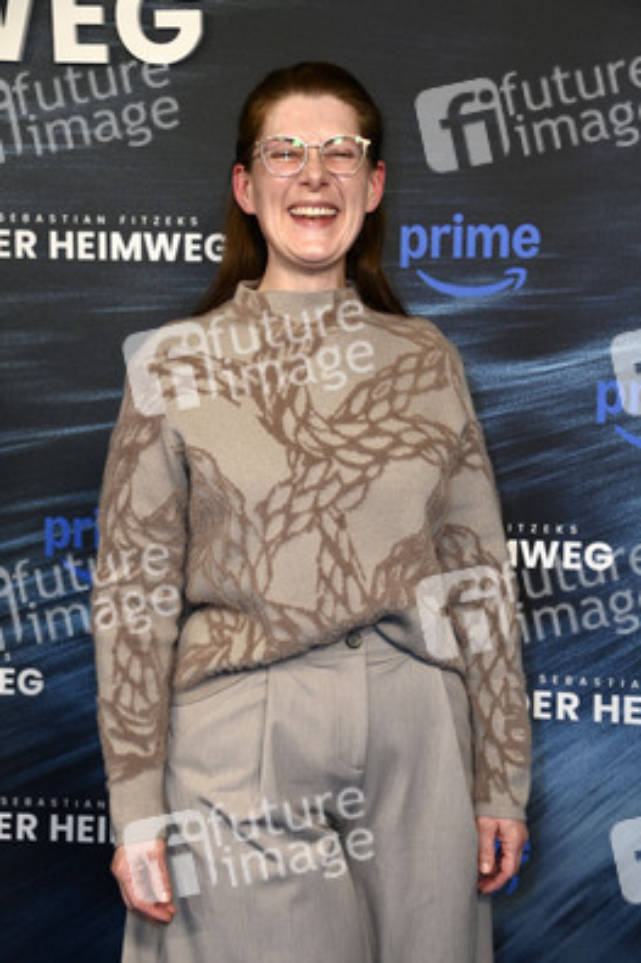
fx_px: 2112
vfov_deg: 25.7
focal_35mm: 79
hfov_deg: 17.3
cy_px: 480
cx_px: 319
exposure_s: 1/250
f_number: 5.6
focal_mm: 78
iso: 1600
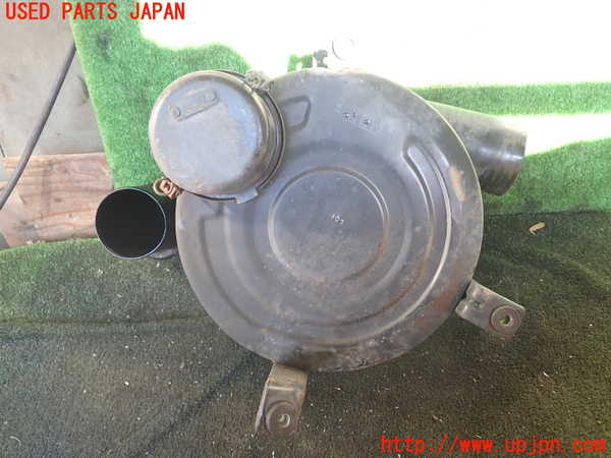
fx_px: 530
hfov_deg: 60.0
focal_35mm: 30
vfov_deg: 46.8
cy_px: 229
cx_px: 306
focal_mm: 5.4
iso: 160
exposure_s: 1/60
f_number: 2.3
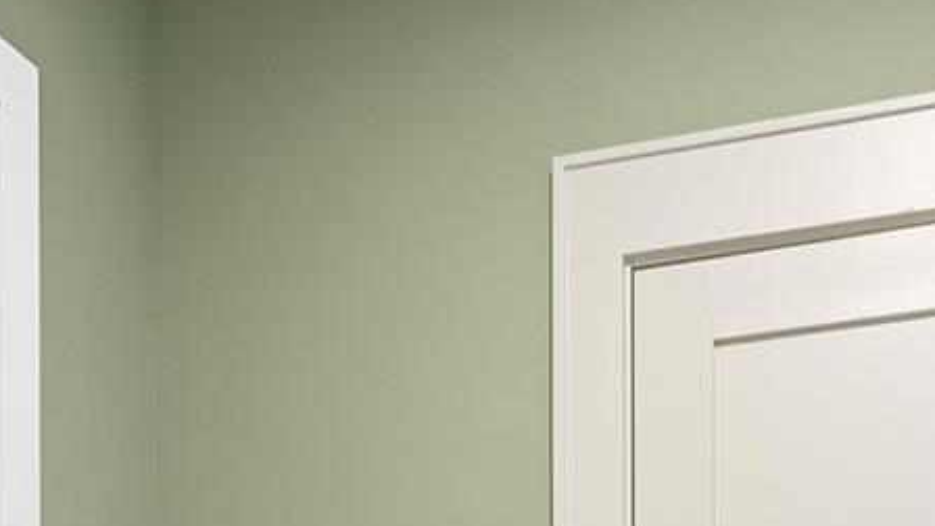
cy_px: 964
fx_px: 1661
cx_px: 413
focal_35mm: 67
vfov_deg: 15.4
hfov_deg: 31.4
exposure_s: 1/100
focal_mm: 14
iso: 320
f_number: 7.1
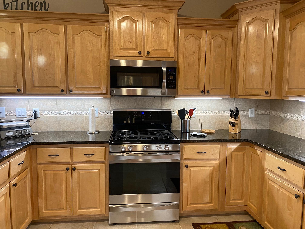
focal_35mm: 26
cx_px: 152
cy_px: 114
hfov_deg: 67.3
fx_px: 229
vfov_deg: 53.1
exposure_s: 1/60
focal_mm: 4.25
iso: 200
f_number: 1.8
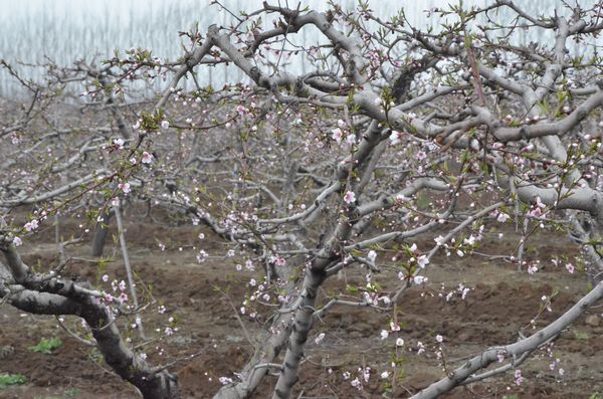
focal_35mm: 105
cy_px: 200
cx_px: 302
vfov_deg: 13.0
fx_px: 1755
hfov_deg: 19.5
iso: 4000
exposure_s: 1/2000
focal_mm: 70
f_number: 11
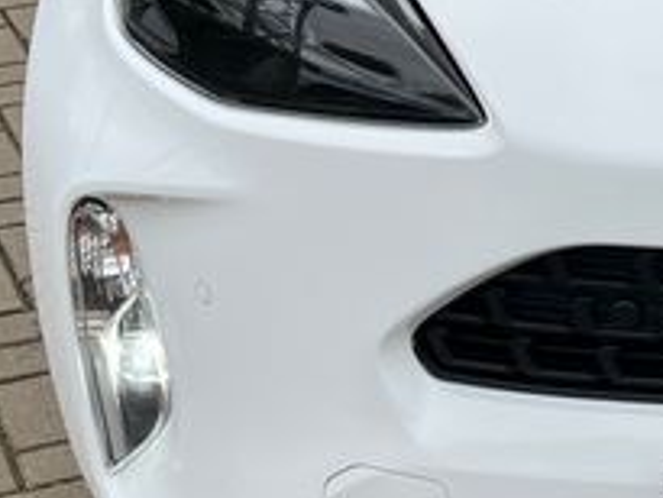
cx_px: 841
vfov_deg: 11.3
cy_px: -13
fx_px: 2491
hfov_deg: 14.6
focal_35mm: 130
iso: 50
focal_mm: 5.1
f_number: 1.6
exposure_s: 1/1199
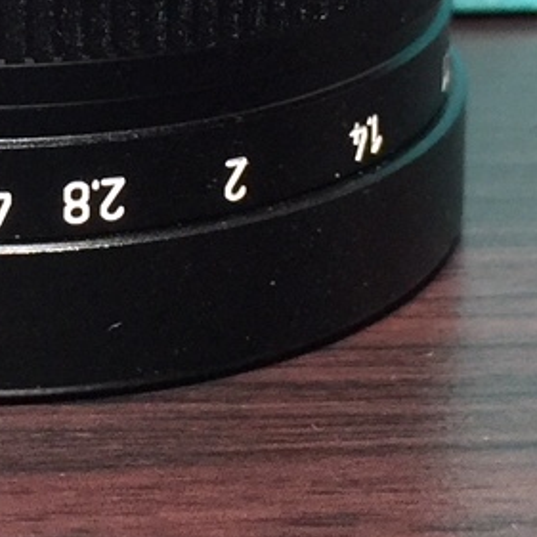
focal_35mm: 149
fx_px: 2615
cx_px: -29
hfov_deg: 11.6
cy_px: -268
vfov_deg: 11.3
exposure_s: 1/10
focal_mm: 4.15
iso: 125
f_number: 2.2
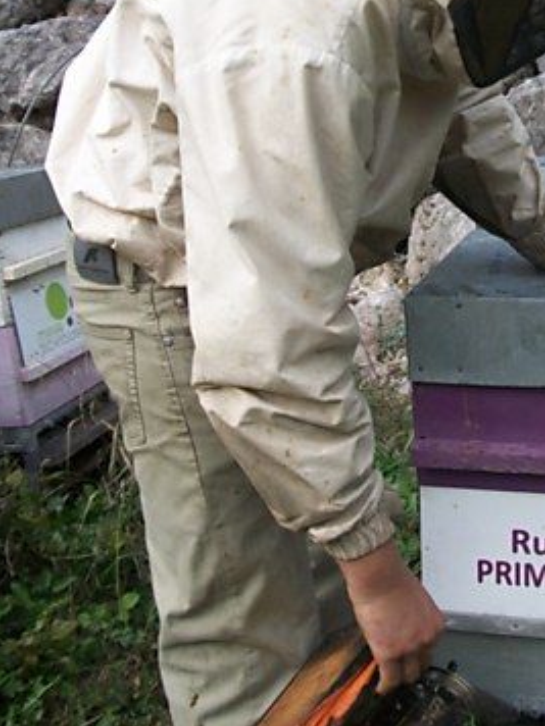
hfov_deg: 26.6
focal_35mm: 54
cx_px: 423
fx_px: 1134
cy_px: 198
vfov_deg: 34.9
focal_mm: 5.7
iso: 80
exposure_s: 1/125
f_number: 2.9
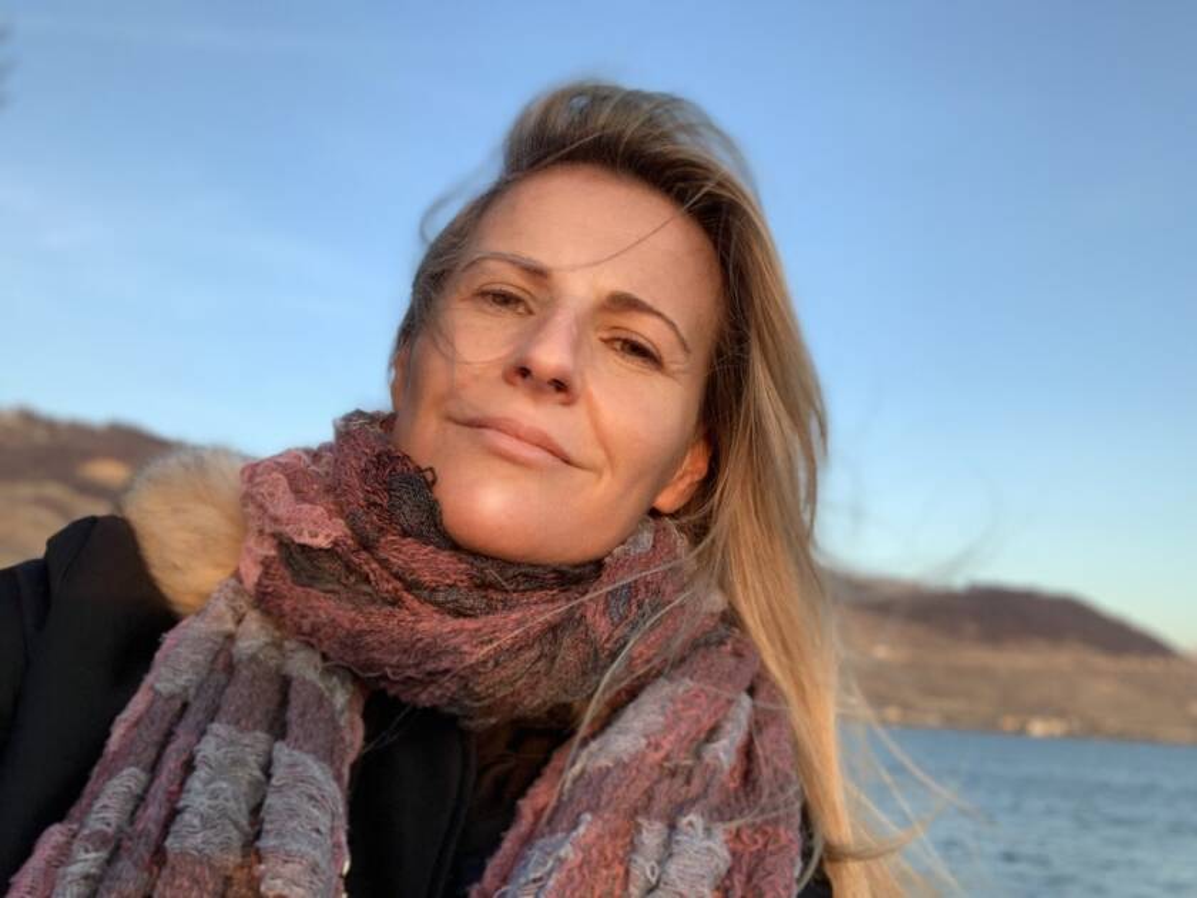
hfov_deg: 56.8
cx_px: 598
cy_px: 449
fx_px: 1107
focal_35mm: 32
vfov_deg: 44.2
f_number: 2.2
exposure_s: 1/121
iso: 50
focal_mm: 2.87
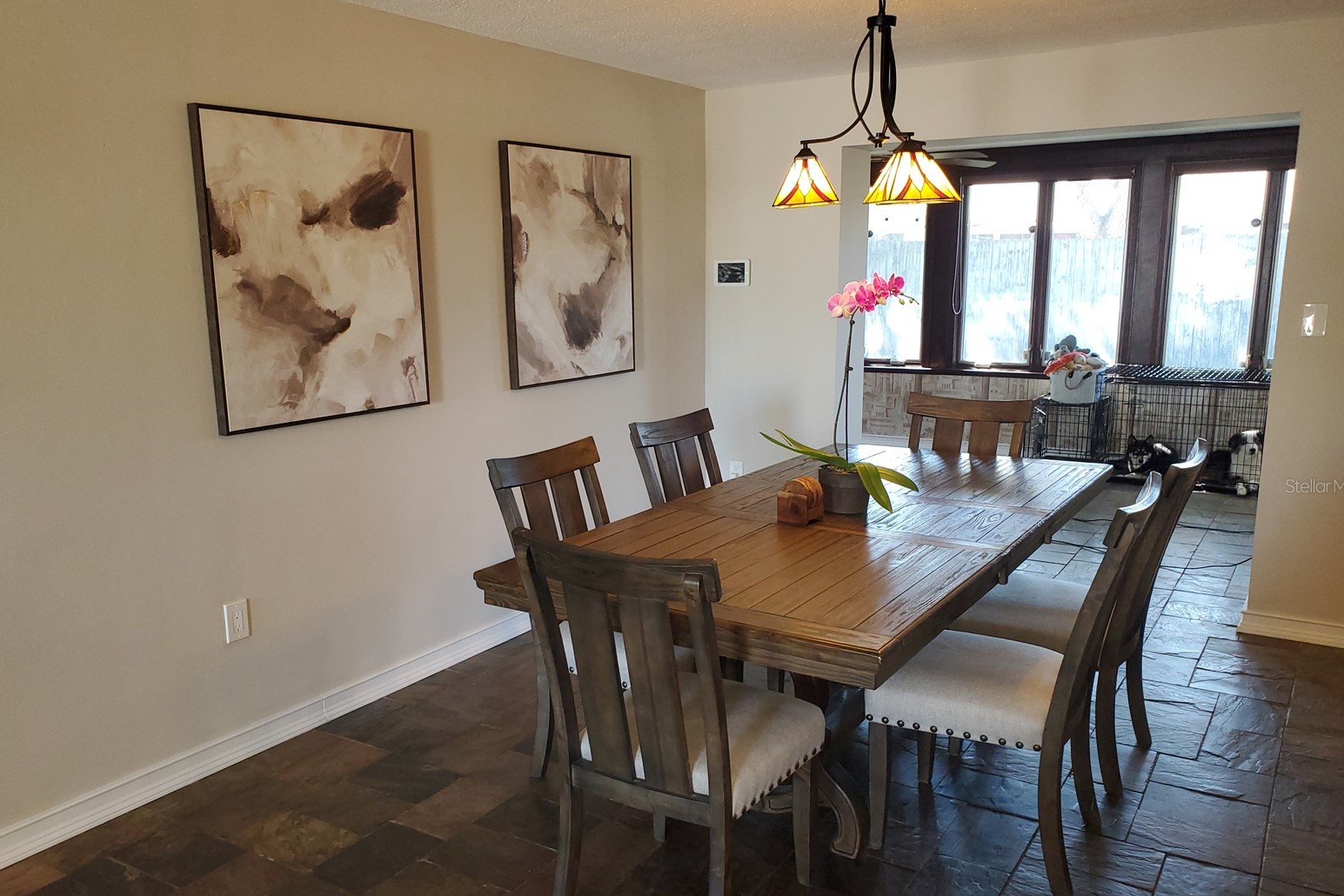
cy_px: 485
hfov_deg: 65.5
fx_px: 1045
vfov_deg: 46.4
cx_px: 672
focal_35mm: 28
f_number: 2.4
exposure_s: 1/24
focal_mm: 4.3
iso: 160
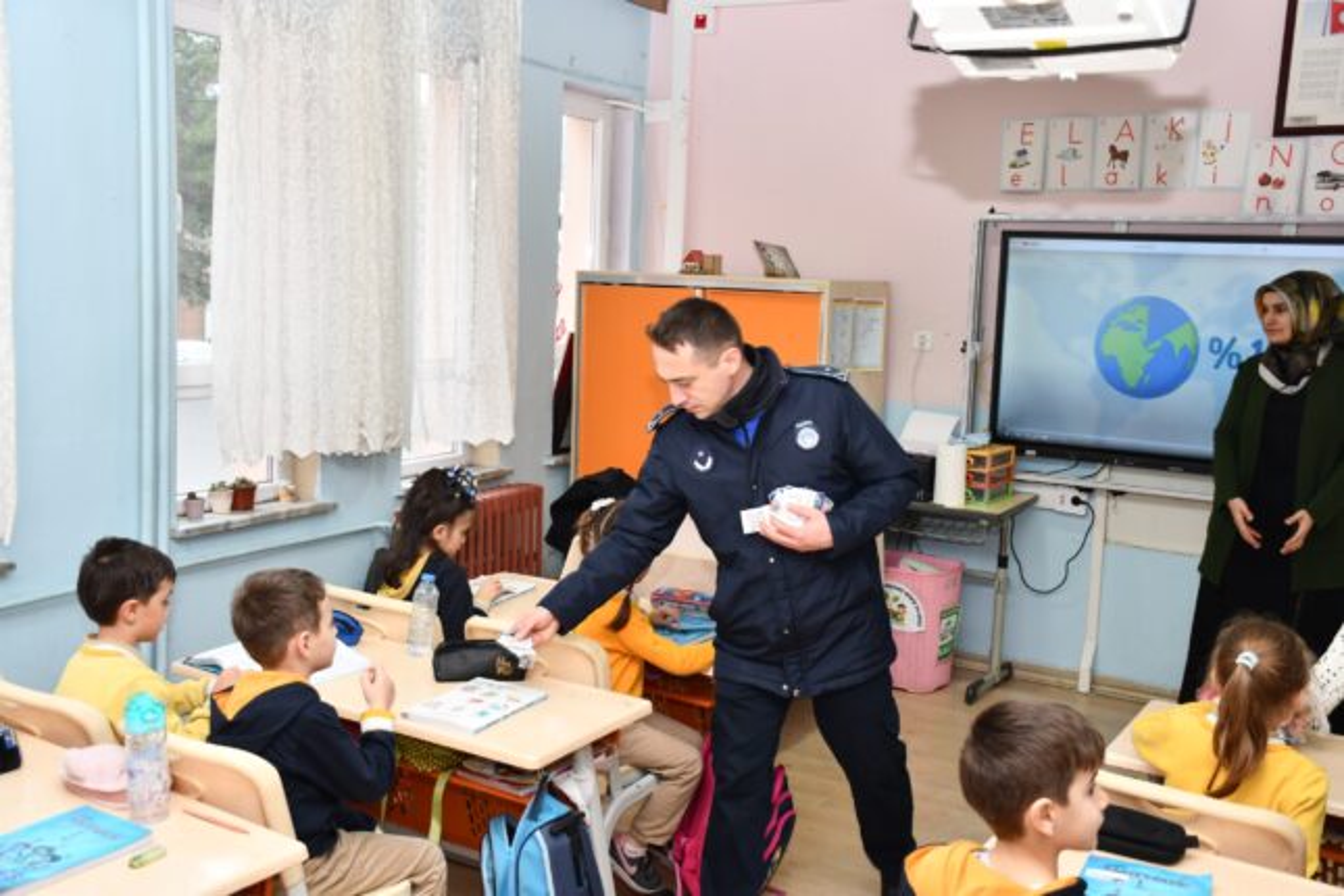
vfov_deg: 34.2
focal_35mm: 39
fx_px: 1456
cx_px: 672
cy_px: 448
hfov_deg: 49.6
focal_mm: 26
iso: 400
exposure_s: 1/60
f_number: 4
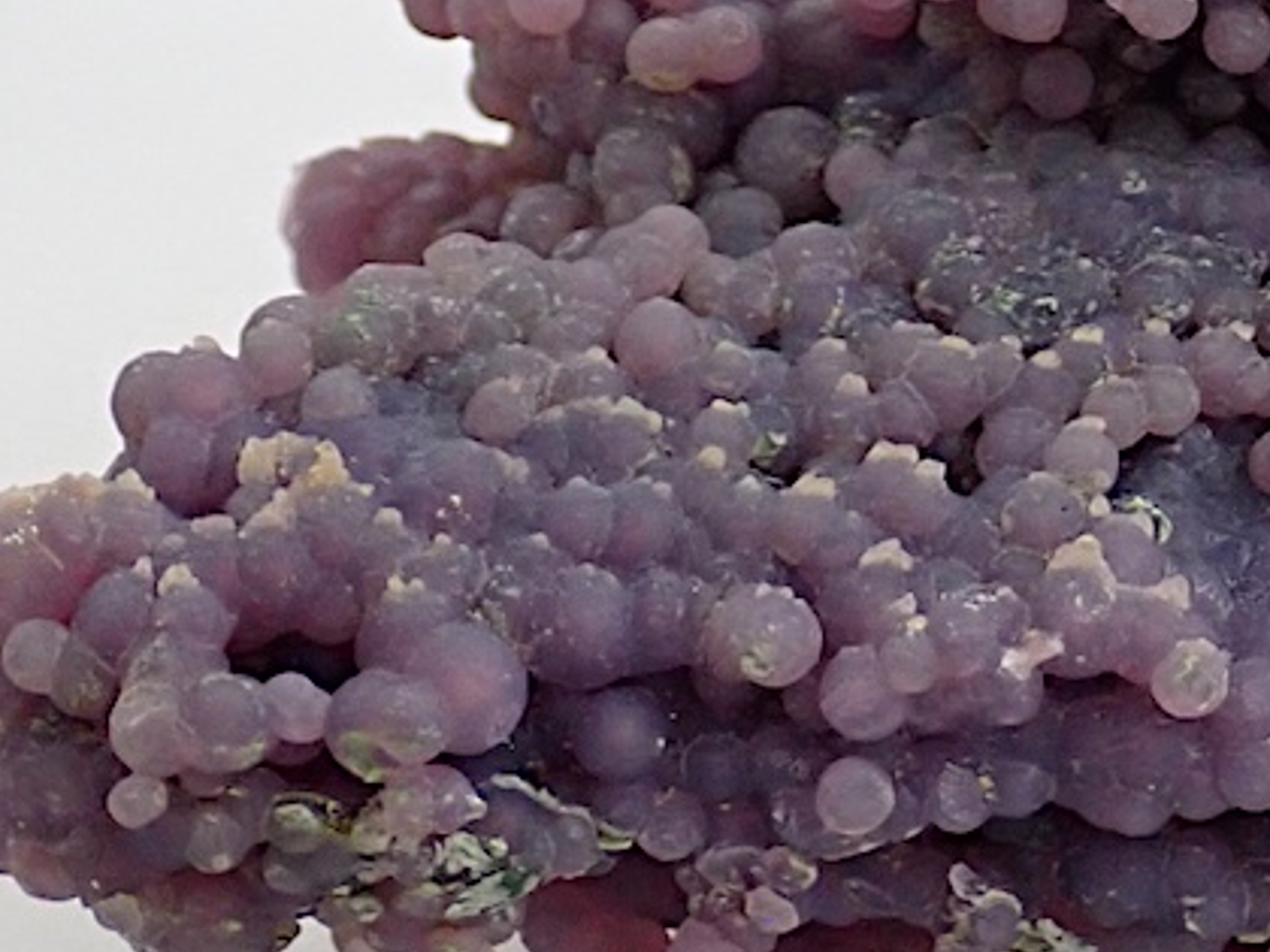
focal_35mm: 140
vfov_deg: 10.6
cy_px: 329
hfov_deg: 13.5
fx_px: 5136
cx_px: 1766
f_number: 3.1
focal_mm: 8.4
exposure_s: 1/50
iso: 640
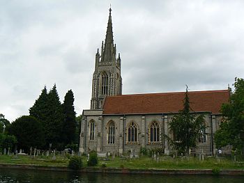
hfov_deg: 51.3
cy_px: 92
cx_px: 122
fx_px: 254
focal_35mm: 36
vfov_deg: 39.7
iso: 80
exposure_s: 1/400
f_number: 5.6
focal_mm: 6
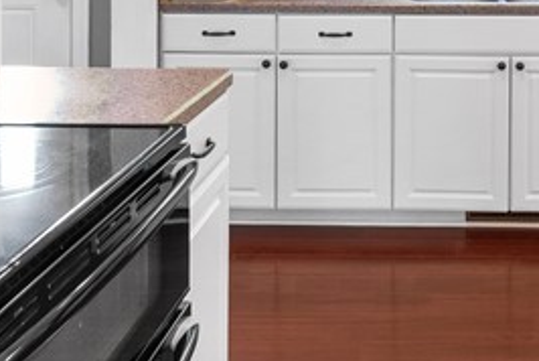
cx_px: 442
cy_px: -93
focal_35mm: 53
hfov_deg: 36.1
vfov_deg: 23.1
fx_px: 794
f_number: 9
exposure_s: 1/1.67
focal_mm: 13
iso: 1250
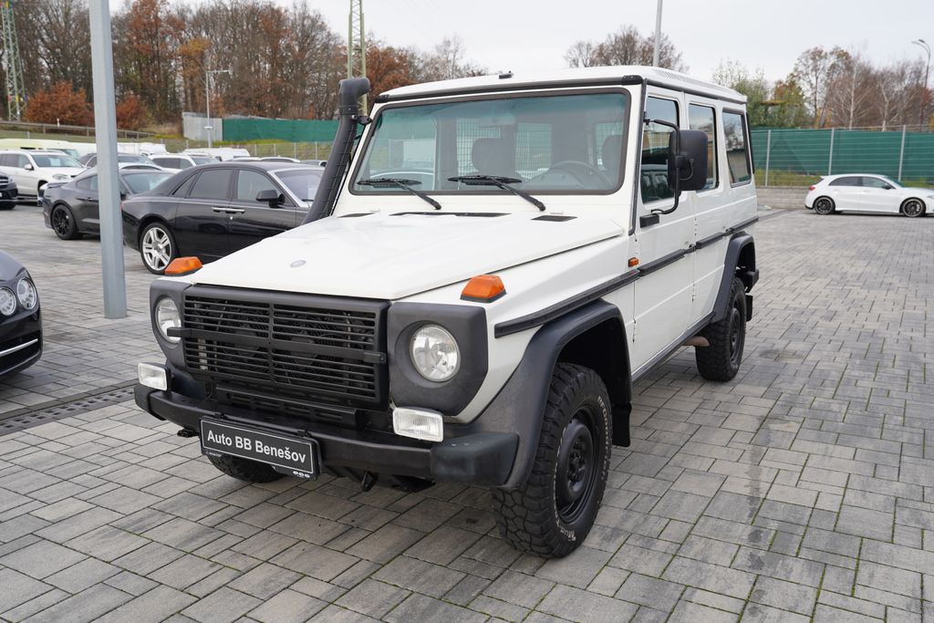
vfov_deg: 43.6
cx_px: 467
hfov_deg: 61.9
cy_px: 312
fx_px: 778
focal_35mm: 30
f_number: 5
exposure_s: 1/100
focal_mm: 30
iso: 100
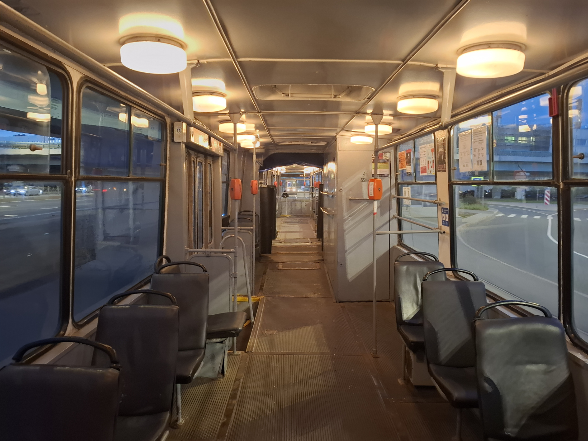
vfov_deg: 58.9
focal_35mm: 23
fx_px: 391
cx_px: 294
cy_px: 220
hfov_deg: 73.9
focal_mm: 5.54
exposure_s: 1/33
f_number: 1.8
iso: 400
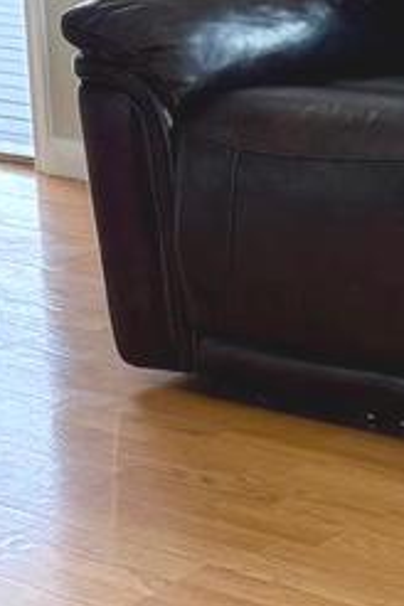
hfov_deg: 9.4
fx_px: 2457
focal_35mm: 146
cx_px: 168
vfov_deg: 14.0
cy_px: 143
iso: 64
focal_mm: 6.76
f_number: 1.78
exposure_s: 1/147
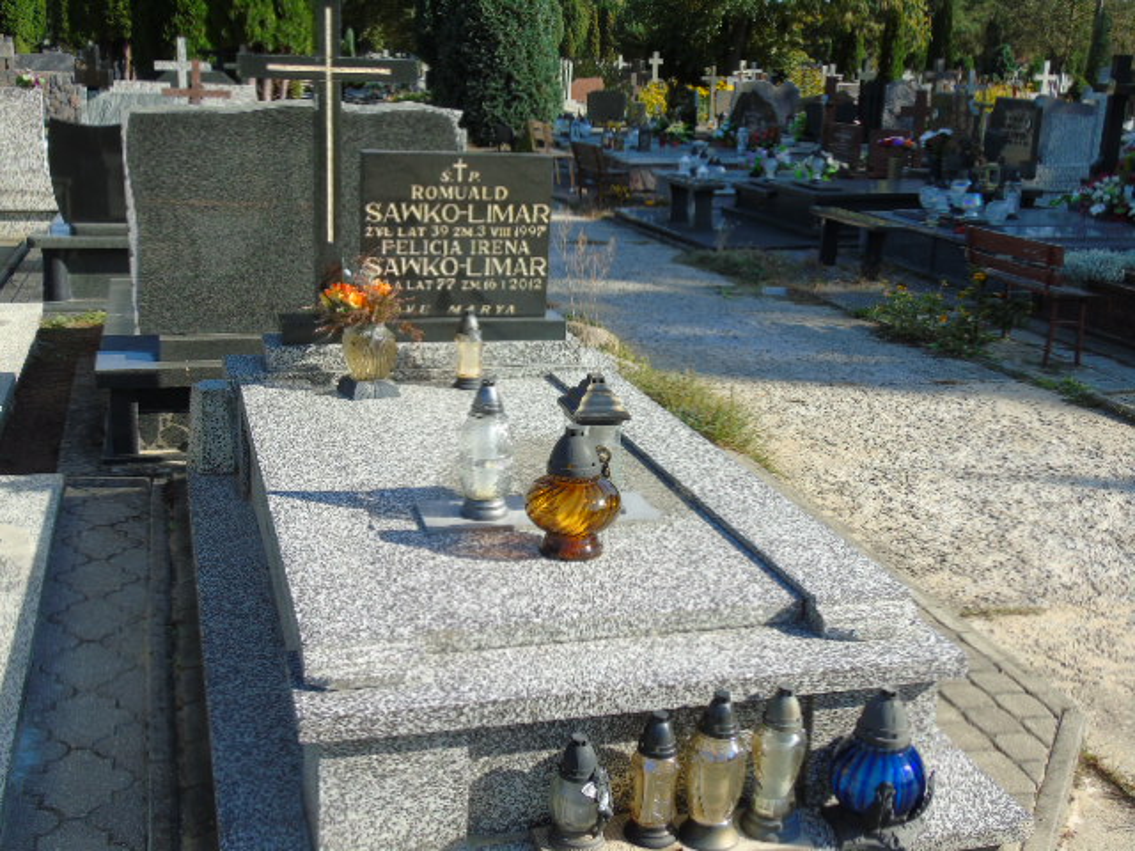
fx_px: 1312
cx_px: 568
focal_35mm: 40
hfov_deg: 46.8
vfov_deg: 36.0
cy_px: 426
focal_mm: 7.1
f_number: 3.9
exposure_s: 1/400
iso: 80
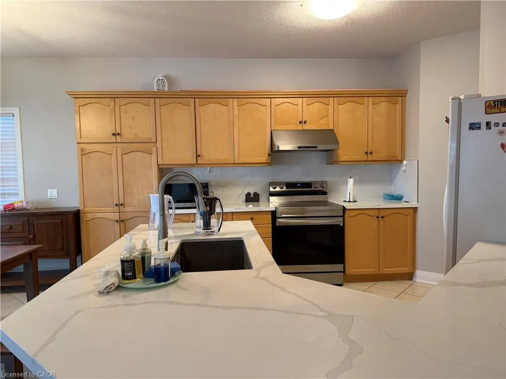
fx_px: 351
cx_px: 253
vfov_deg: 56.8
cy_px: 190
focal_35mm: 24
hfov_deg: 71.6
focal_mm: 6.76
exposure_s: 1/60
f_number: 1.78
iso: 200
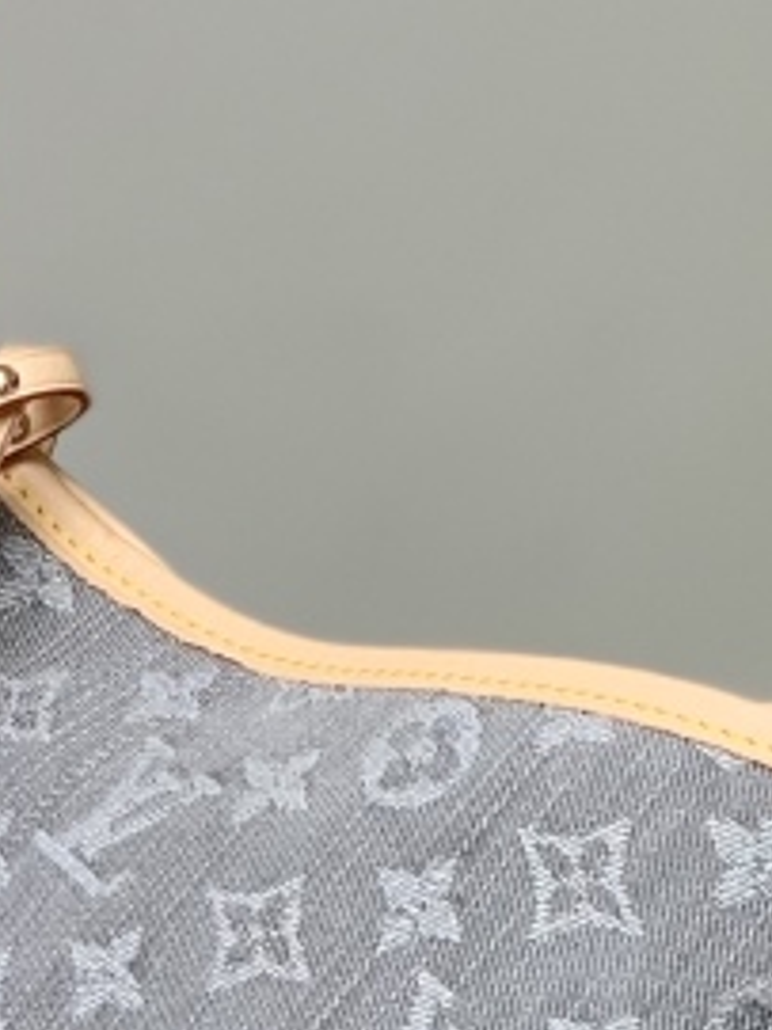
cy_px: 334
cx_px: 57
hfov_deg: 5.4
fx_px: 8214
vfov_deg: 7.2
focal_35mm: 276
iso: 16
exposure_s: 1/122
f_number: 2.4
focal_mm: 6
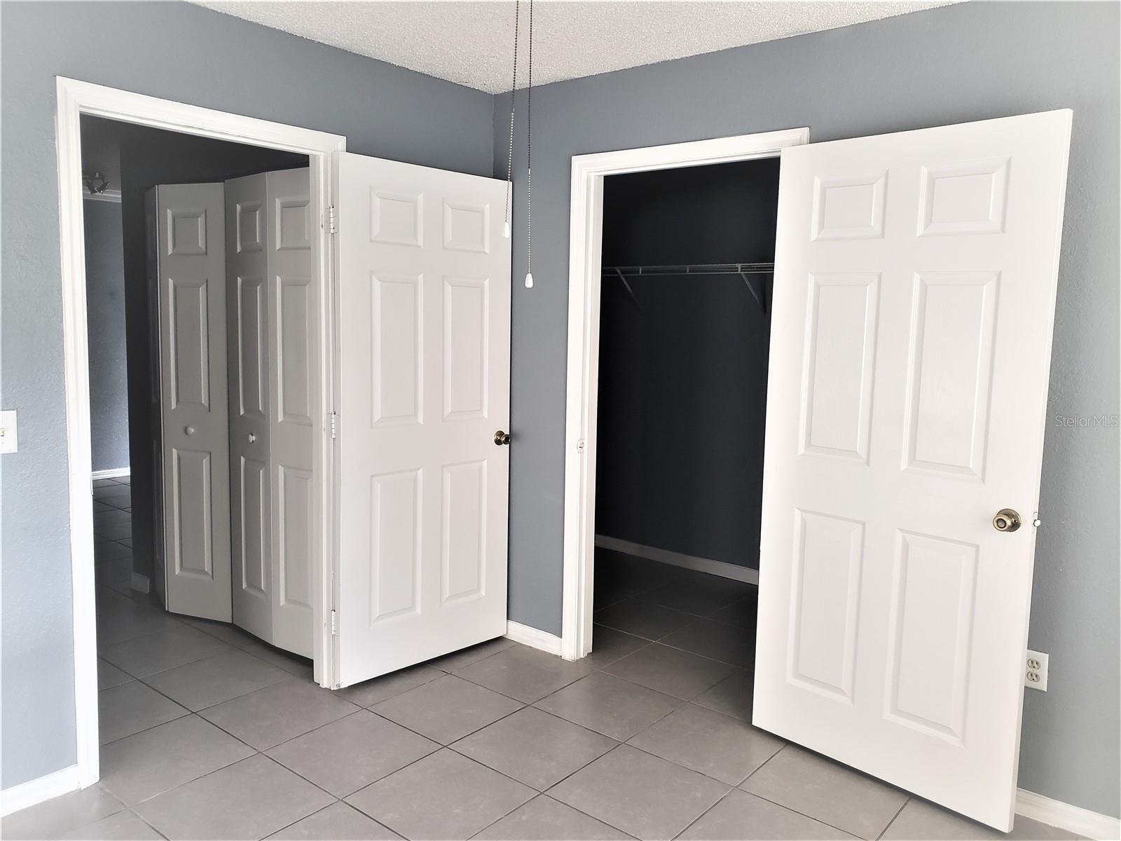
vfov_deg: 53.1
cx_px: 560
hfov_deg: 67.3
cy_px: 420
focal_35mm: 26
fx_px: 842
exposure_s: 1/30
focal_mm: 4.3
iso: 250
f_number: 2.4
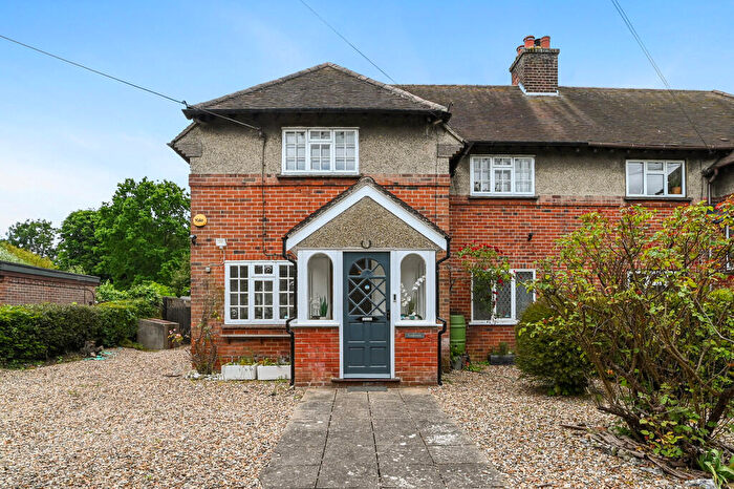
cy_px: 244
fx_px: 285
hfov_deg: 104.3
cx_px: 367
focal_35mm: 14
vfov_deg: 81.2
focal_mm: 14
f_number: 10
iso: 500
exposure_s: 1/400
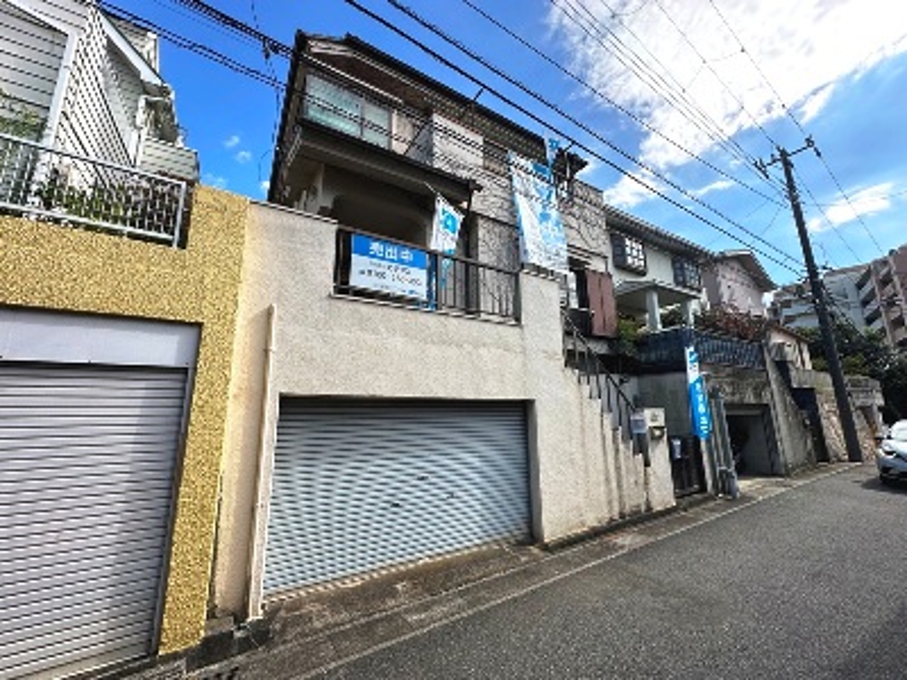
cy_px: 340
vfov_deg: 85.7
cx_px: 454
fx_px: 367
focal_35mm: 14
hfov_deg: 102.1
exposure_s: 1/1114
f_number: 2.2
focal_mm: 2.22
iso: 50
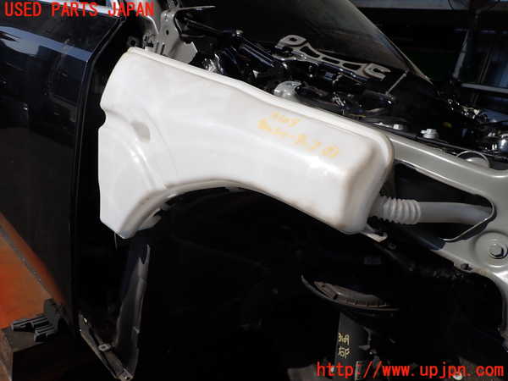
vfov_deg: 54.9
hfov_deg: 69.4
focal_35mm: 25
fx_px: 367
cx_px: 254
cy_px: 190
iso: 100
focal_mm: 4.5
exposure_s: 1/320
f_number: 8
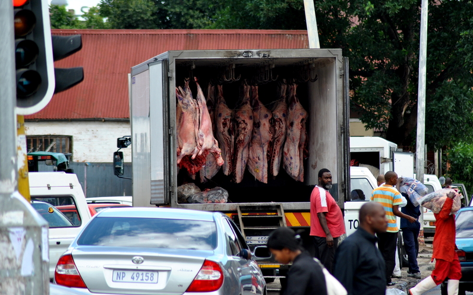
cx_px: 236
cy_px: 136
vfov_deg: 4.3
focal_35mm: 308
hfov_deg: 6.8
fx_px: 3969
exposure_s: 1/500
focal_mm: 200
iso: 250
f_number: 4.8
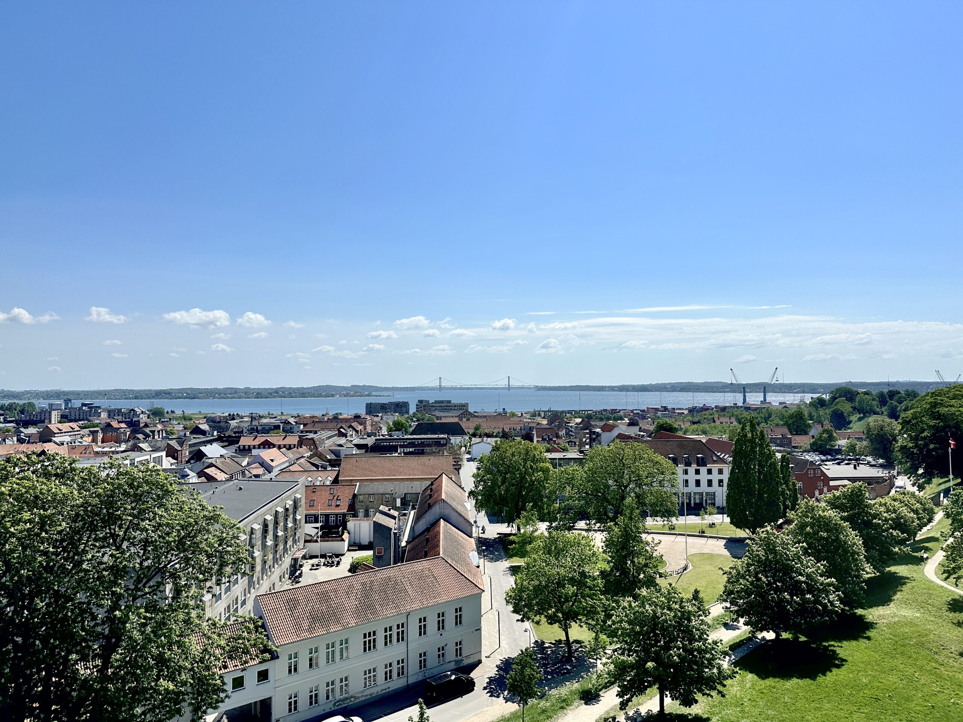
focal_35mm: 24
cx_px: 482
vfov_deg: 56.8
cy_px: 361
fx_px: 668
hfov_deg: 71.6
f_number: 1.78
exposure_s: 1/12048
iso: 80
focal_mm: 6.86
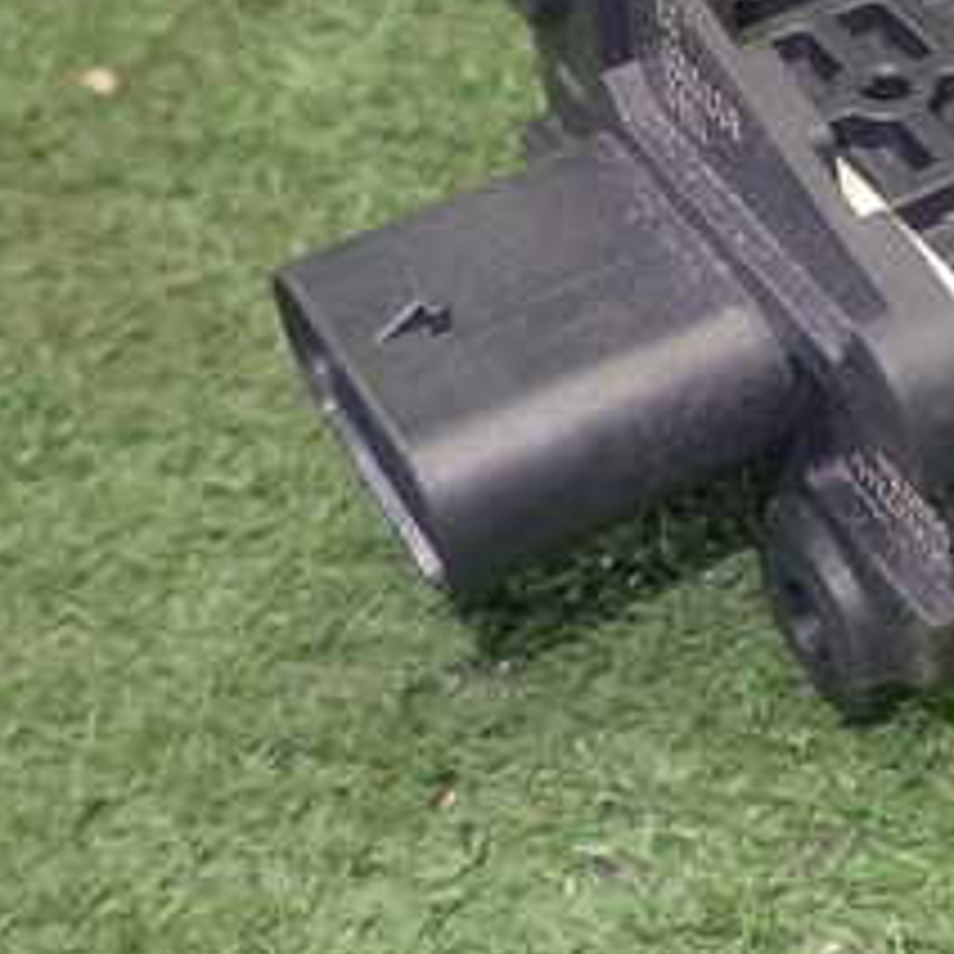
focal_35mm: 80
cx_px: 1012
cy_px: 234
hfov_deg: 20.7
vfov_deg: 21.5
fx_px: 2494
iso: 200
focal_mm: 5.79
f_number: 2.4
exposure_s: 1/40
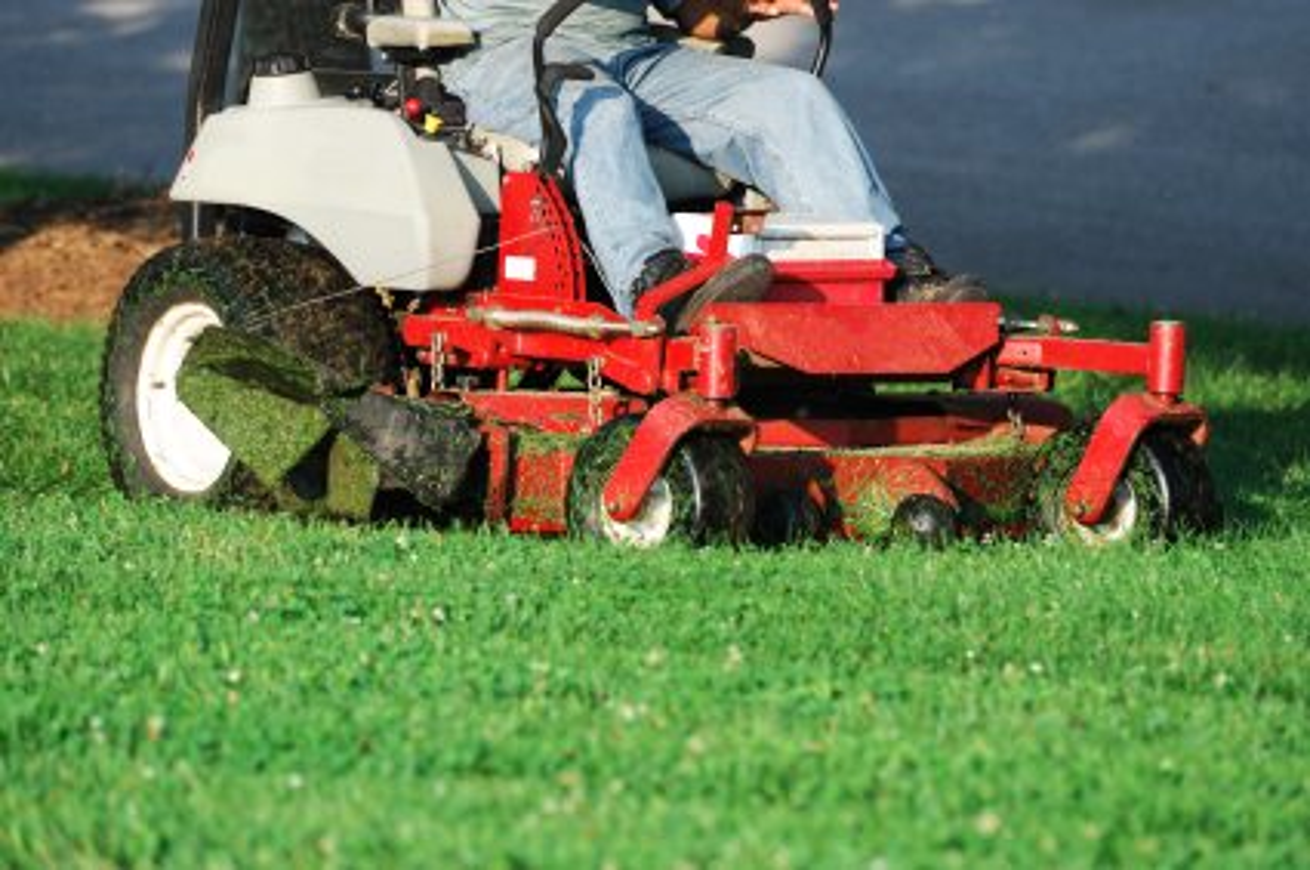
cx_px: 655
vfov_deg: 4.6
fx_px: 10900
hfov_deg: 6.9
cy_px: 435
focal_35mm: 300
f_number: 7.1
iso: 200
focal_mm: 300
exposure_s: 1/250
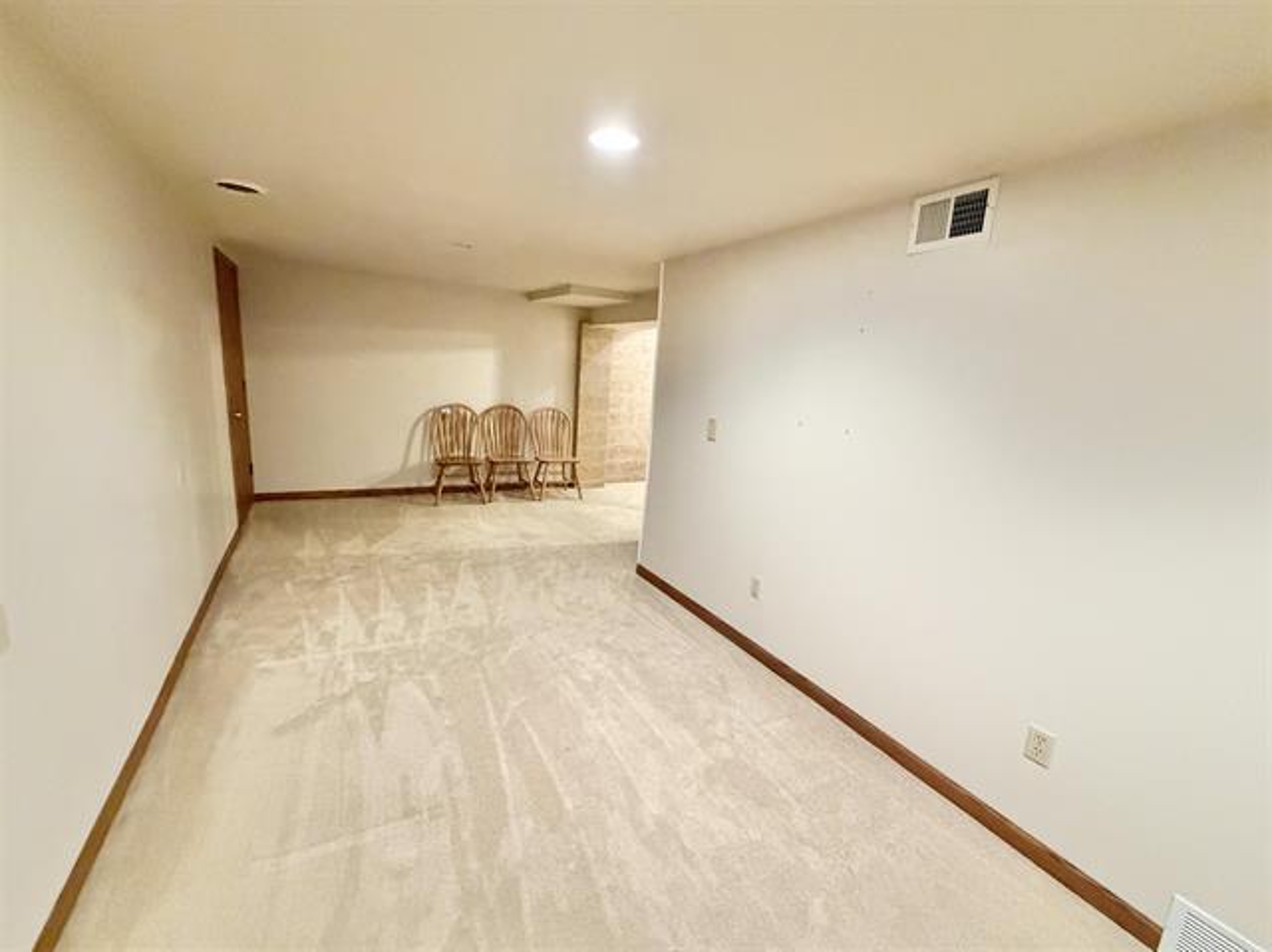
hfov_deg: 102.1
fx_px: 514
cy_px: 476
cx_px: 636
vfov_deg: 85.6
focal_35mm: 14
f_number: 2.2
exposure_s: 1/60
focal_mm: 2.22
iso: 800
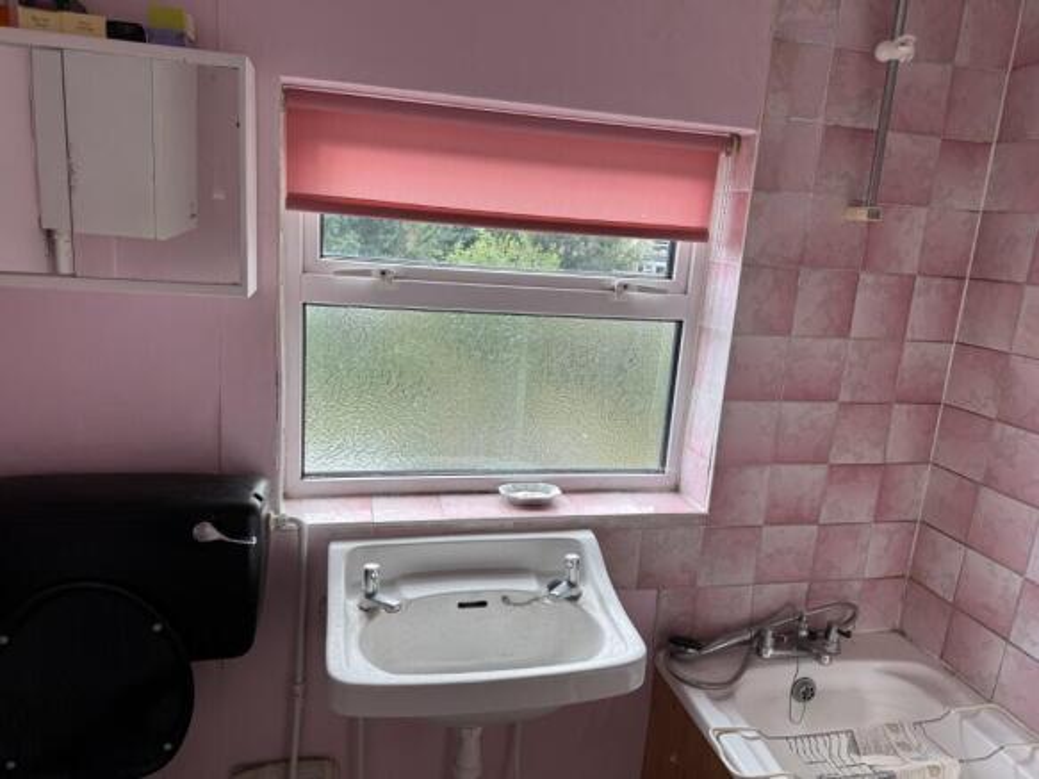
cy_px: 390
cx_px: 520
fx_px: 720
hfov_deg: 71.6
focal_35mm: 24
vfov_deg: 56.8
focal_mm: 6.76
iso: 64
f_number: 1.78
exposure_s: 1/264
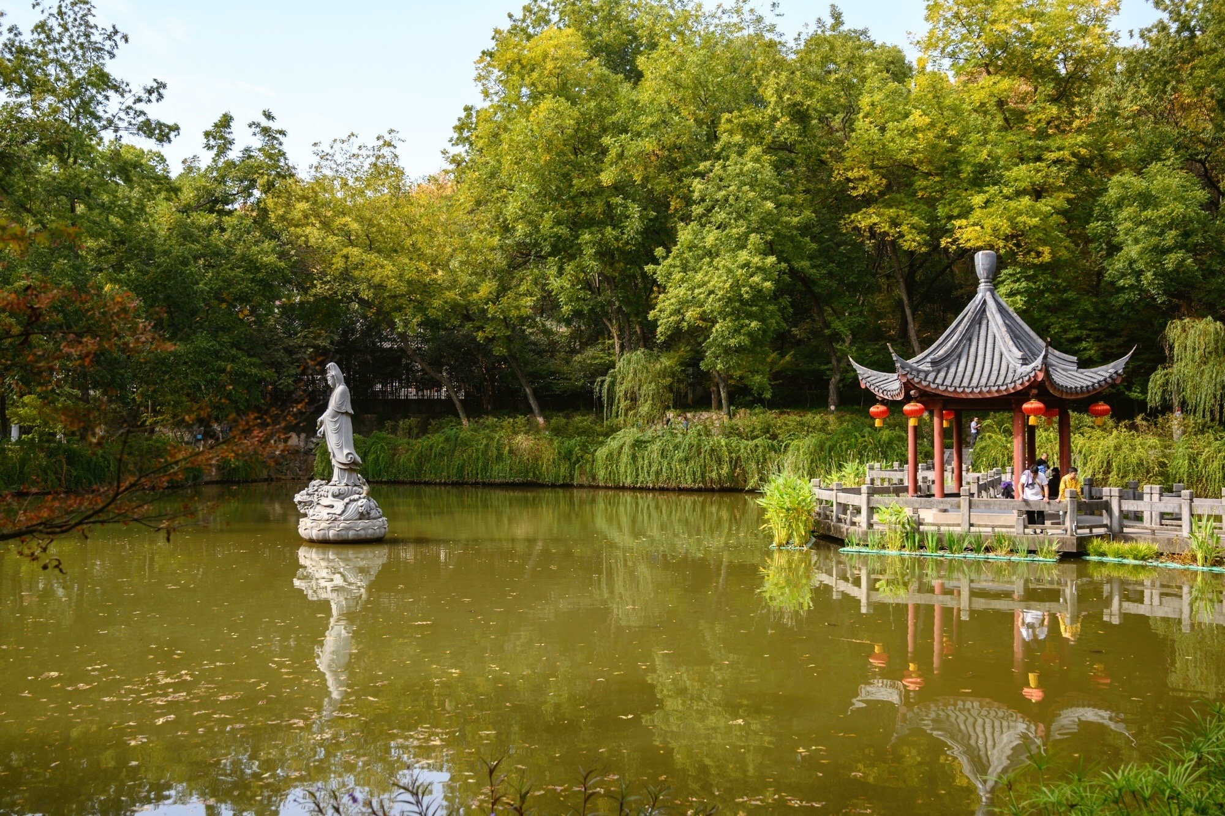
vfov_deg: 37.8
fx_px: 1191
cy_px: 408
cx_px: 612
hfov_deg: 54.5
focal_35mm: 35
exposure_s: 1/250
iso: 100
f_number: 4.5
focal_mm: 35
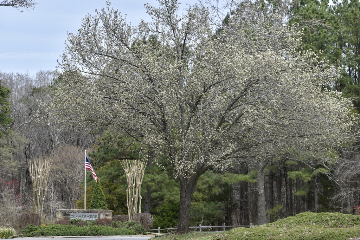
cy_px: 120
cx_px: 180
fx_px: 1050
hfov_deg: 19.5
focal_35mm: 105
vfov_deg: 13.0
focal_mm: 70
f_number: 6.3
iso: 200
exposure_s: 1/640
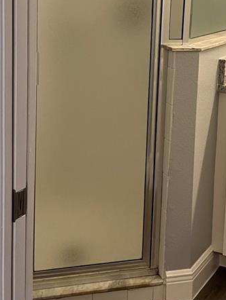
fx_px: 661
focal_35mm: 76
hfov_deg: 19.4
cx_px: 125
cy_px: 75
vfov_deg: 25.3
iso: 200
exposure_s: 1/60
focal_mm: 3.99
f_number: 1.8
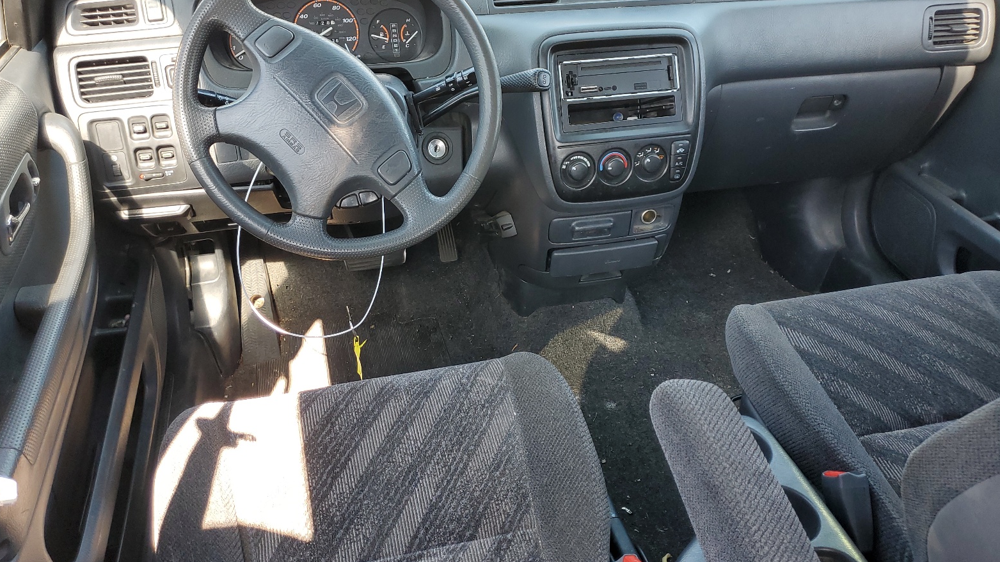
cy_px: 267
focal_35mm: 29
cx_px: 503
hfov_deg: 66.1
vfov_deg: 40.2
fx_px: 769
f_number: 1.5
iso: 56
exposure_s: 1/120
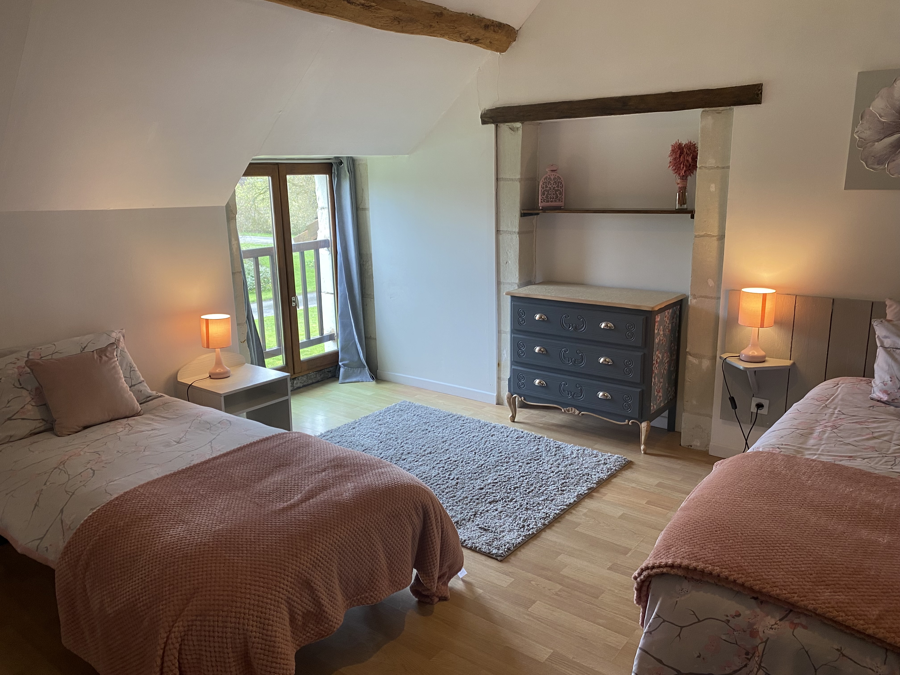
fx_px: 676
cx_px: 450
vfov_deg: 53.1
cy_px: 338
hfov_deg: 67.3
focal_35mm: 26
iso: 64
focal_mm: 4.25
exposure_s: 1/50
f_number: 1.8
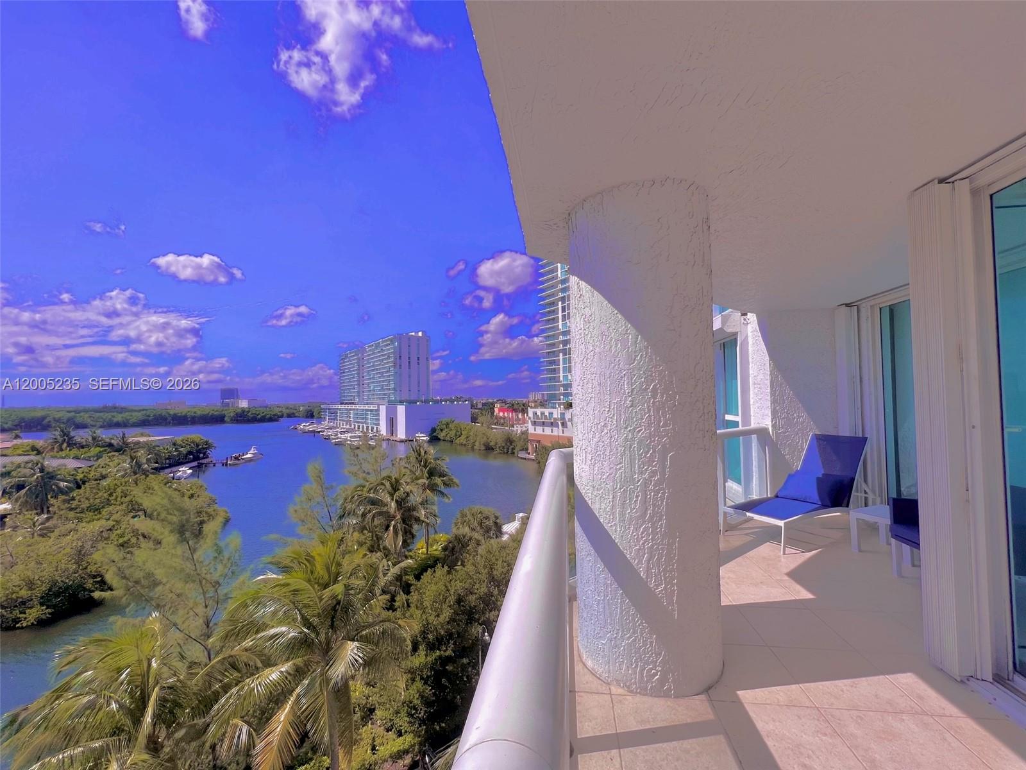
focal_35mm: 13
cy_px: 385
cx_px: 513
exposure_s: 1/3534
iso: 32
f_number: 1.8
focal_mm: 1.57
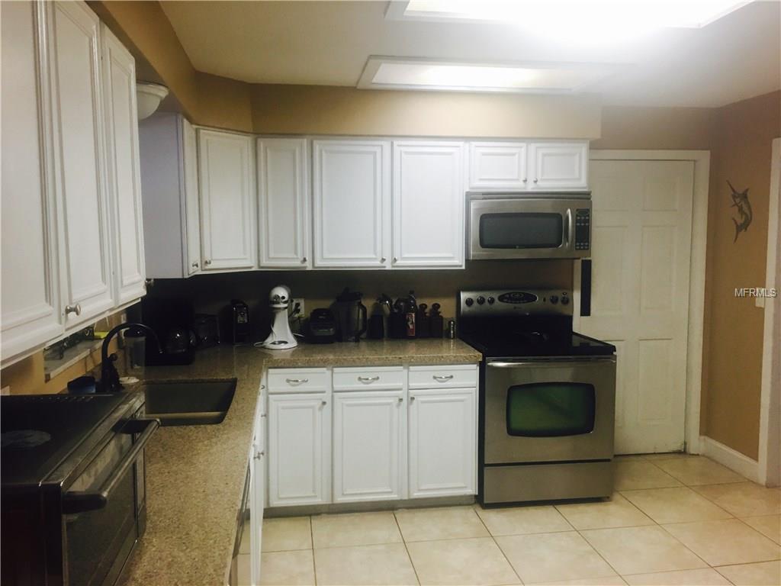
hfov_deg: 61.7
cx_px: 390
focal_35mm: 29
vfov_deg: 48.2
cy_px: 293
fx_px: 654
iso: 100
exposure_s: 1/30
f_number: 2.2
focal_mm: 4.15
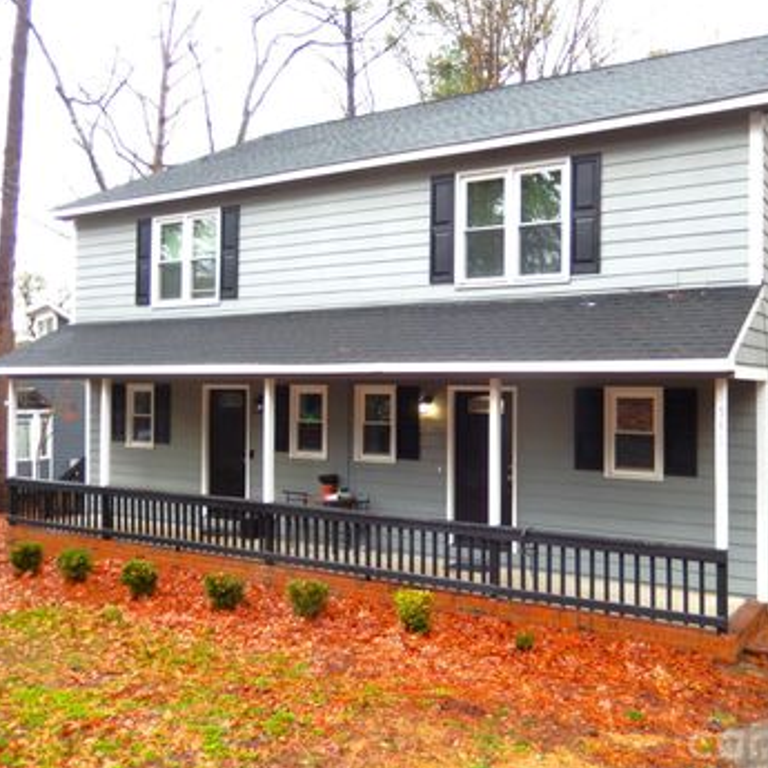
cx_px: 459
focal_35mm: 32
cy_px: 368
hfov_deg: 50.8
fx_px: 803
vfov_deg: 51.1
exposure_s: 1/100
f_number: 3.4
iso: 125
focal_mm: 4.5
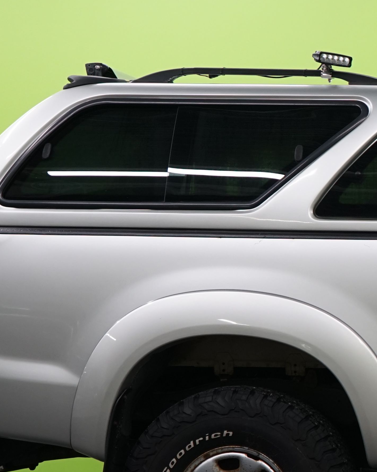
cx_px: 652
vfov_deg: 17.7
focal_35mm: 108
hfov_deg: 13.1
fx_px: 1507
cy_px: 327
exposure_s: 1/50
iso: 640
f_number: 5.6
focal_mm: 34
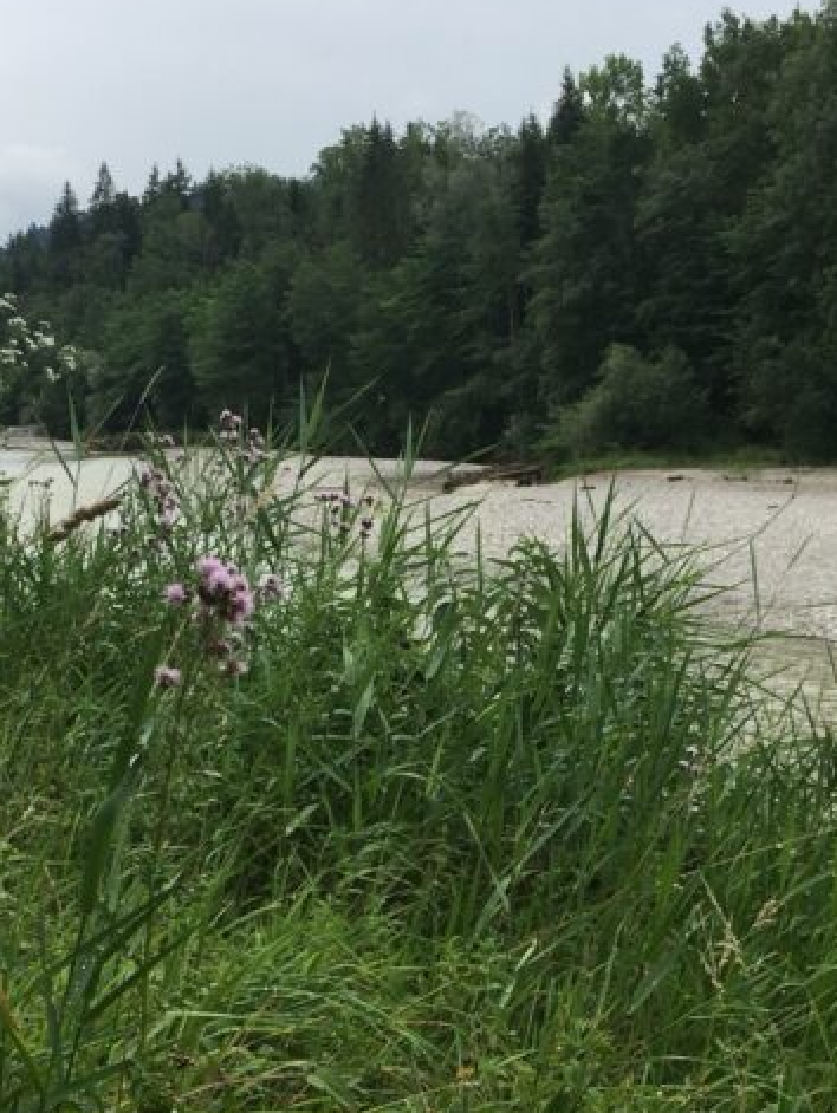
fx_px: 2028
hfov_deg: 23.3
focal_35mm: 63
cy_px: 877
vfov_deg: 30.0
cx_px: 407
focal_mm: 4.15
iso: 25
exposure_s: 1/1221
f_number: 2.2
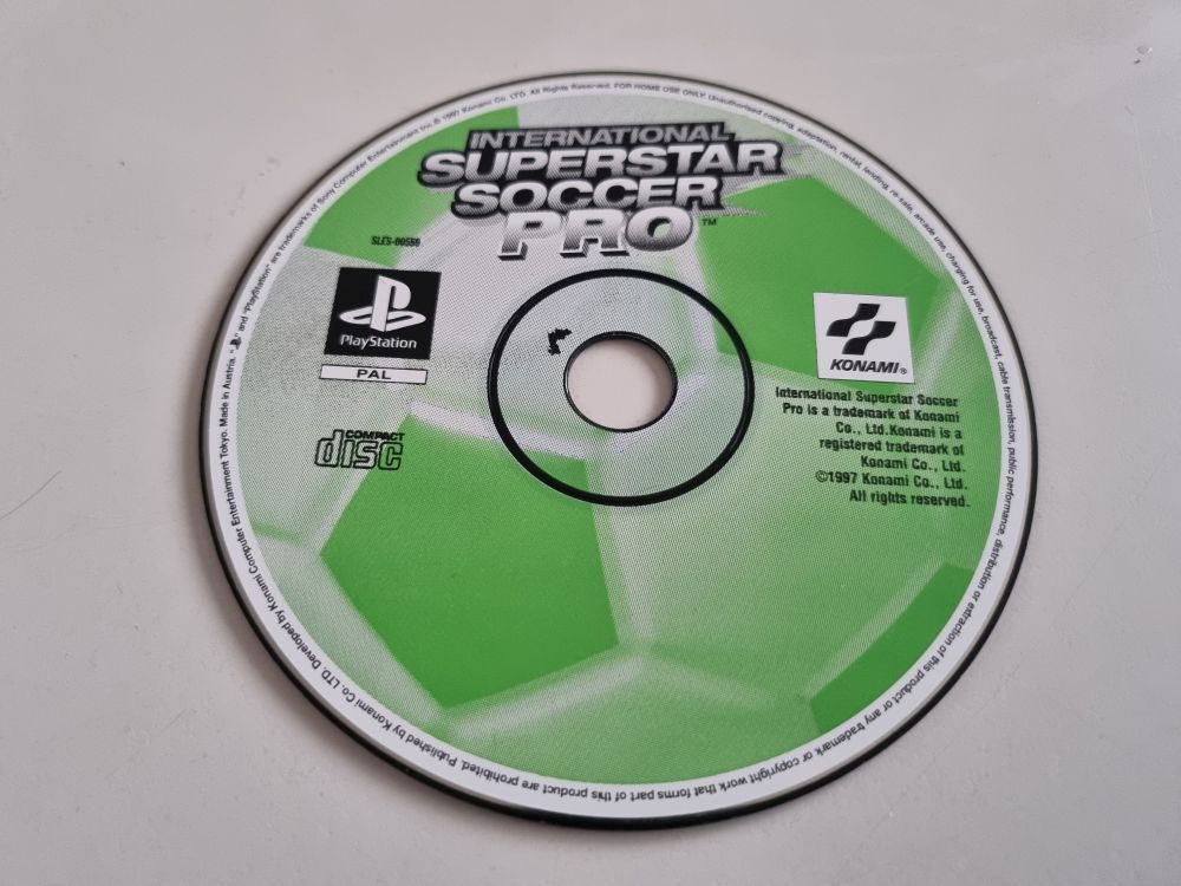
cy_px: 443
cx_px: 590
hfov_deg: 67.3
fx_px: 887
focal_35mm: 26
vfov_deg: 53.1
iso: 640
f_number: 1.8
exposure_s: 1/50
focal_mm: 5.4
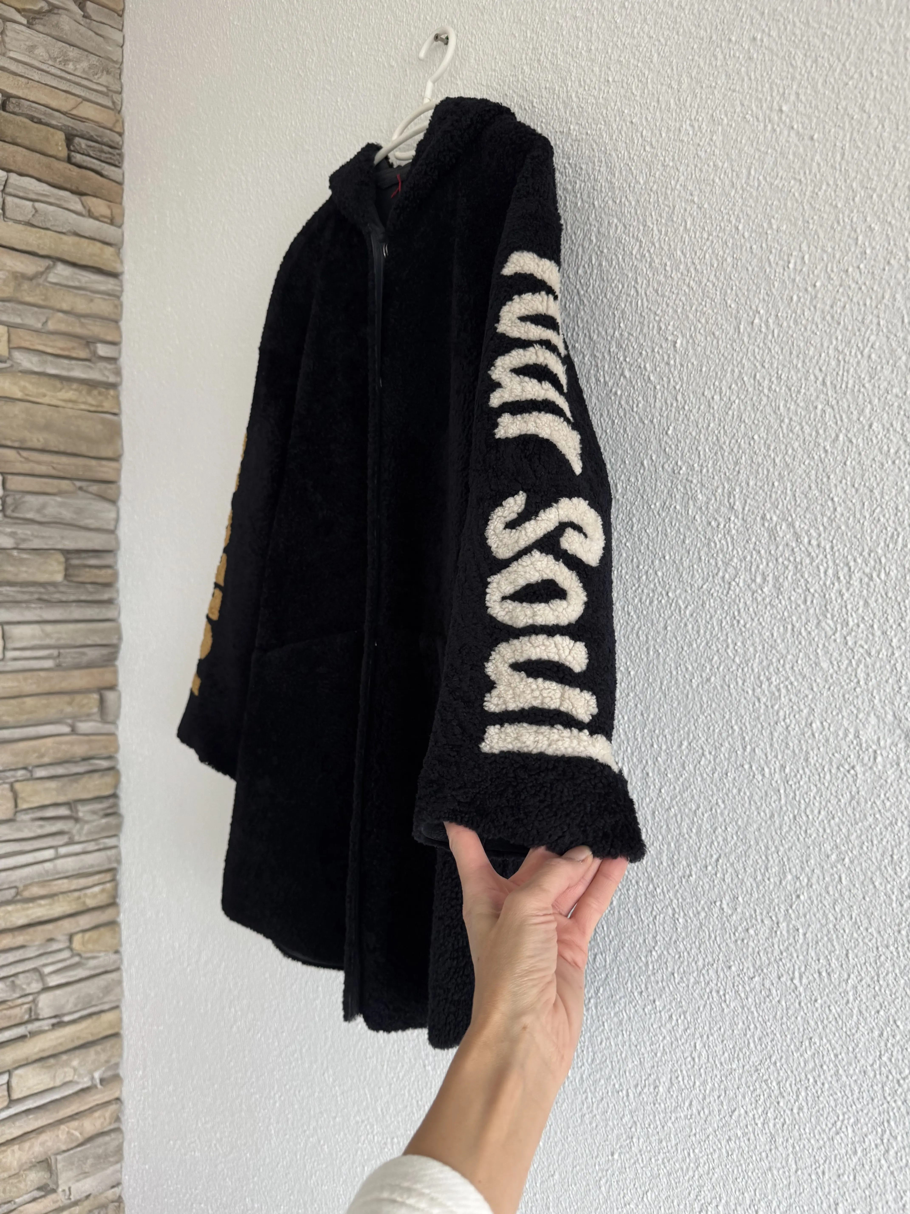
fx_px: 841
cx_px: 455
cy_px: 607
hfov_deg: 56.8
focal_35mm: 24
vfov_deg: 71.6
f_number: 1.78
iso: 160
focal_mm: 6.76
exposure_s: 1/50
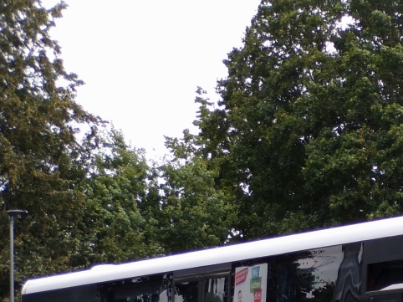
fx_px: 2700
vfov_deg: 6.4
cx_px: 468
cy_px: 389
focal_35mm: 232
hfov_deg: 8.5
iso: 100
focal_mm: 15.4
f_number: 4
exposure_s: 1/340
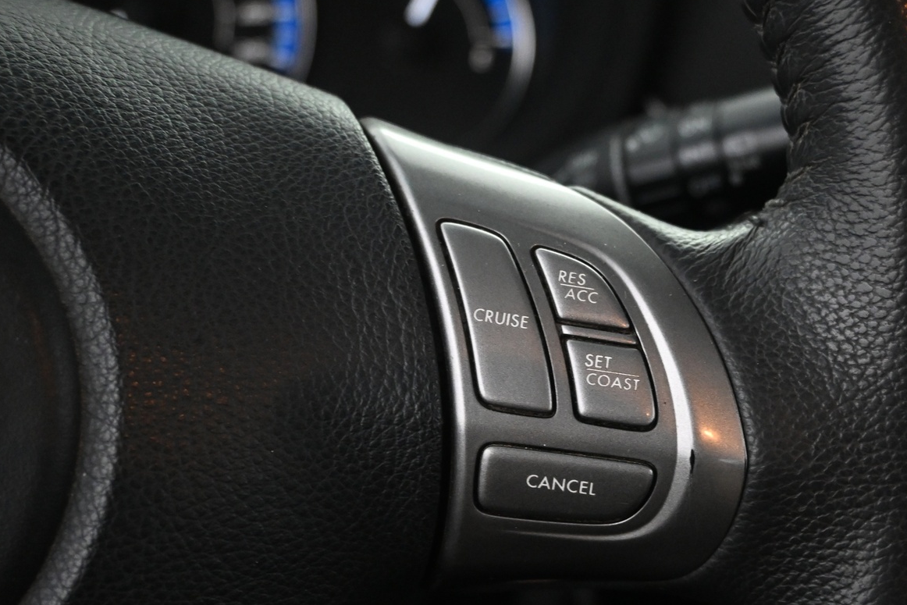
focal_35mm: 47
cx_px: 559
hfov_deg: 41.6
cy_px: 369
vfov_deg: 28.5
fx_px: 1185
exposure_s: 1/40
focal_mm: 22.5
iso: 2800
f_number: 4
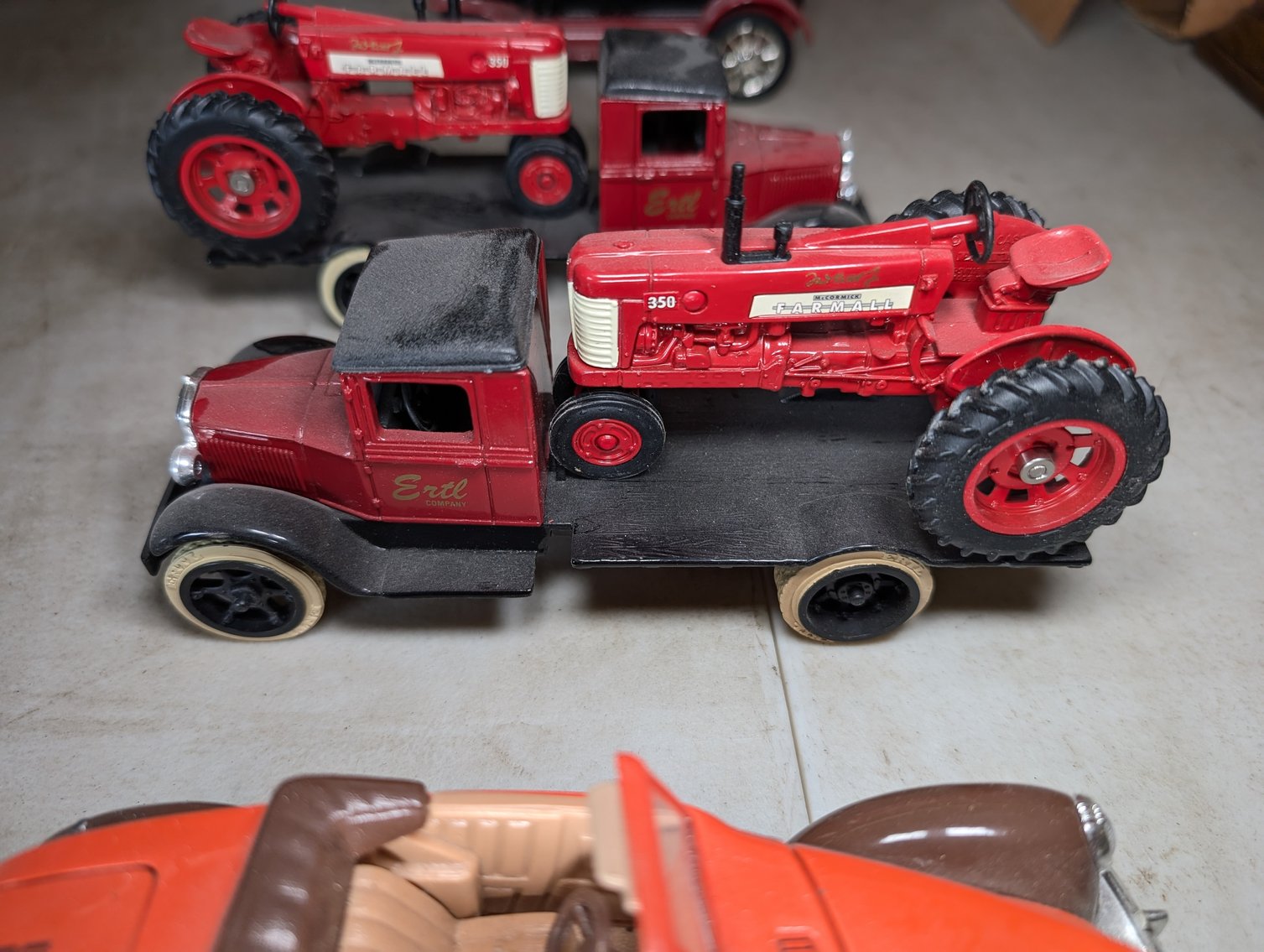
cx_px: 632
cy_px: 476
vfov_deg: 56.9
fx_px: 878
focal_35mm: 24
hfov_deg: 71.5
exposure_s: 1/90
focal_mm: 6.9
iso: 117
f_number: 1.68
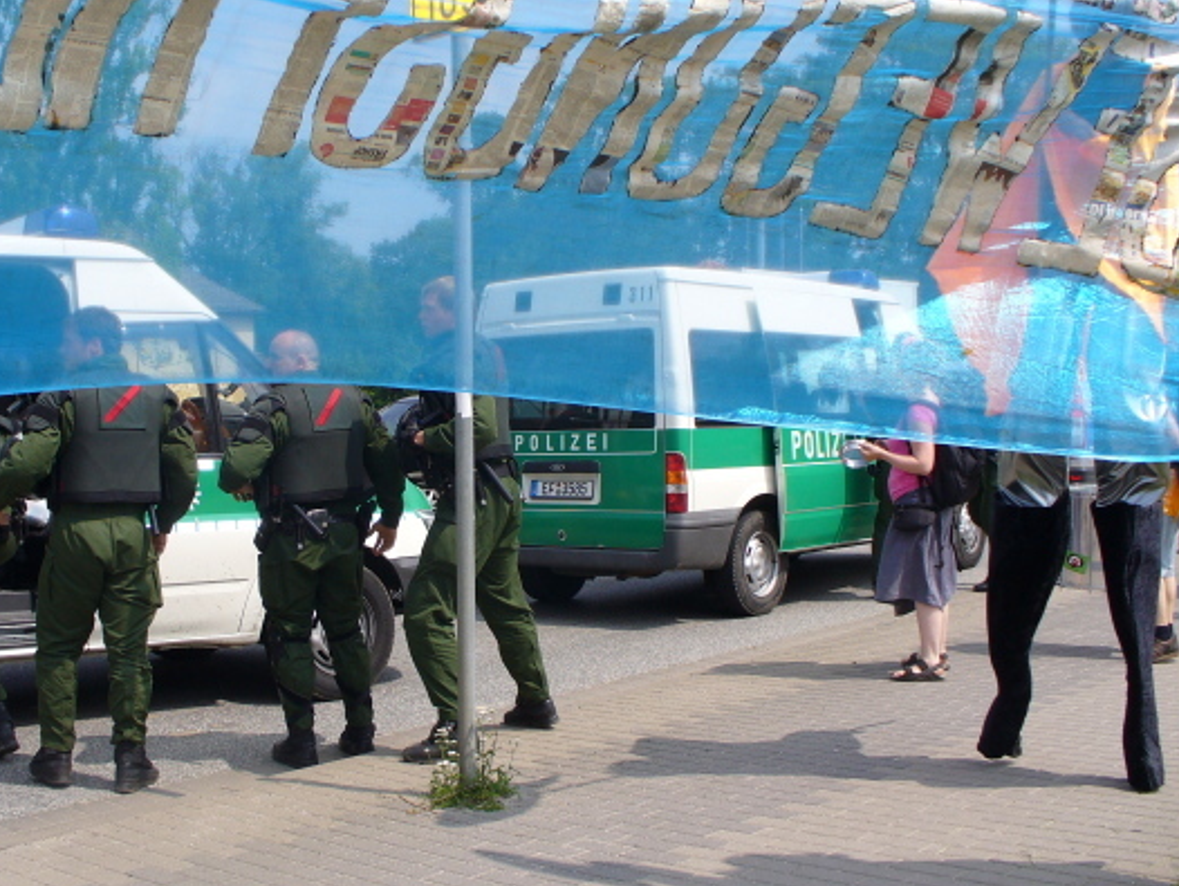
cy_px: 431
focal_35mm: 45
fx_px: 1533
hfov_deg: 41.9
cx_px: 468
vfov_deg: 32.2
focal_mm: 6.1
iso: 80
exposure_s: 1/320
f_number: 5.6
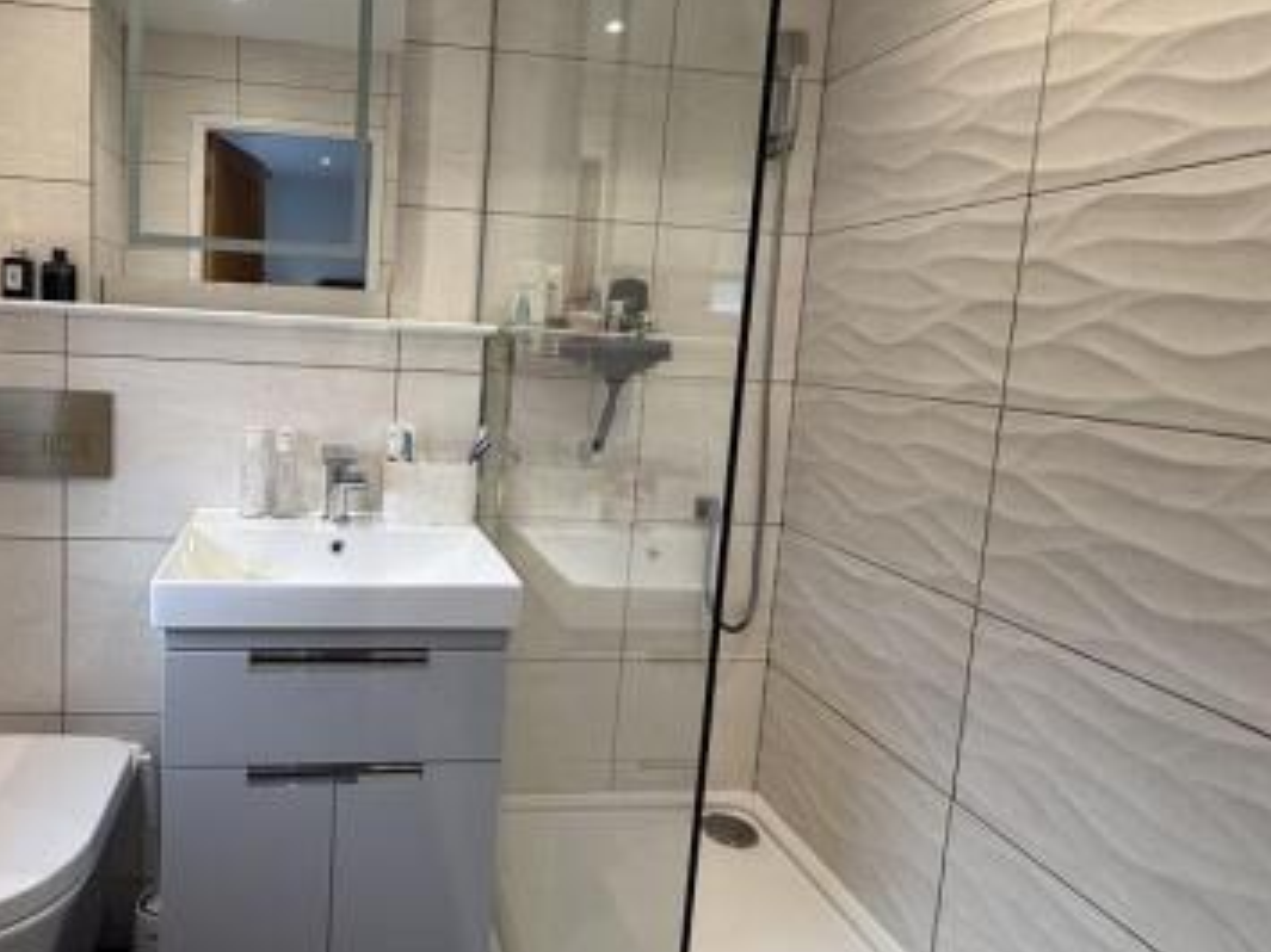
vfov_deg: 58.7
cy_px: 417
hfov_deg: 71.8
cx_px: 428
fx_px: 844
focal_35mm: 23
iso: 100
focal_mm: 2.22
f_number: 2.2
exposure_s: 1/100
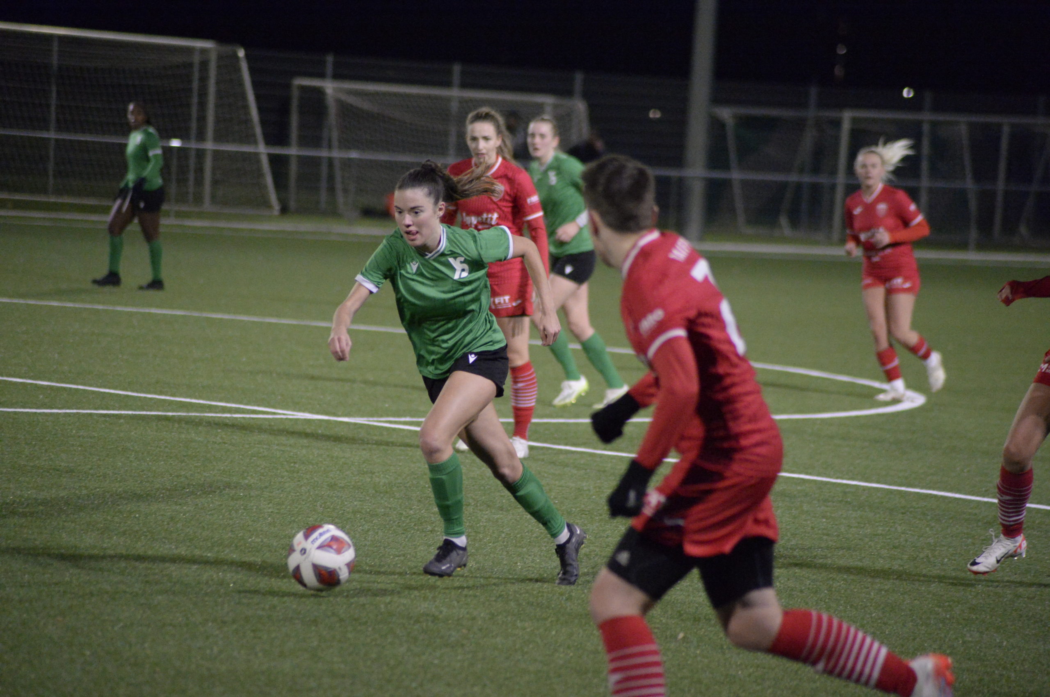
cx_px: 525
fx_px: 5827
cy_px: 348
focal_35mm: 200
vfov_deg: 6.9
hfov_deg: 10.3
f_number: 4.8
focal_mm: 200
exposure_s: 1/640
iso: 12800
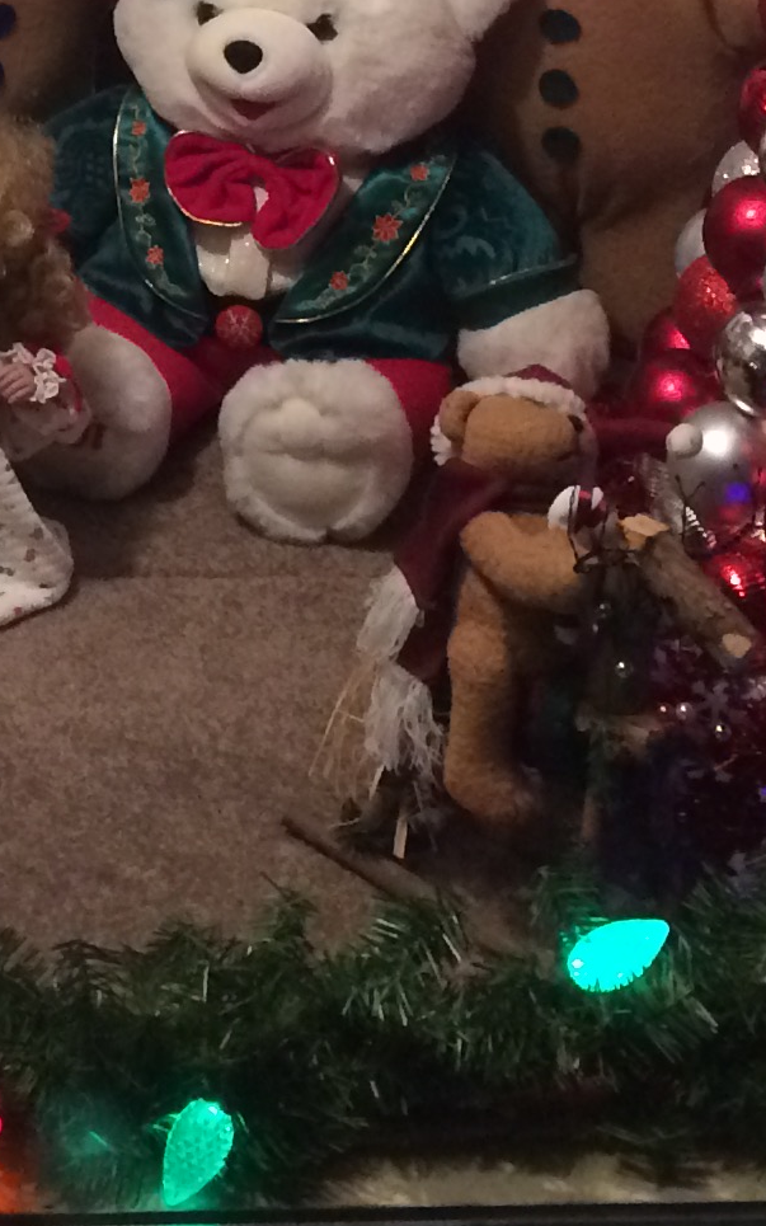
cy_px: -86
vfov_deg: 19.3
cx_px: -220
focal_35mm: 104
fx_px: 3474
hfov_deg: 12.2
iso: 320
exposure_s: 1/24
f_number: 2.2
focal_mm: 4.15
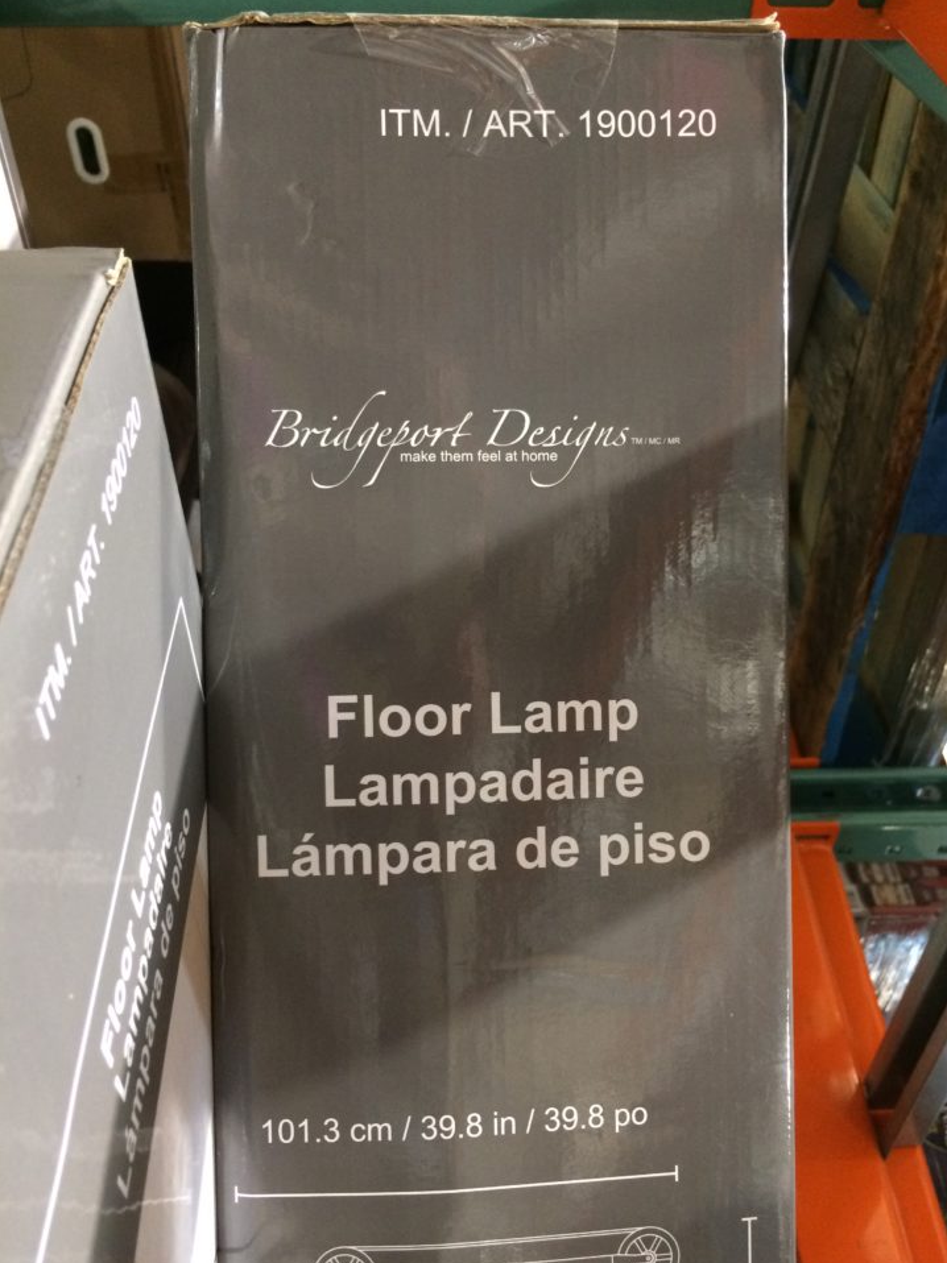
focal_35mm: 31
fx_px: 1131
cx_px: 505
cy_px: 659
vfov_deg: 58.3
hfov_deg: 45.4
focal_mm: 4.15
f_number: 2.2
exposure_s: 1/24
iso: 320
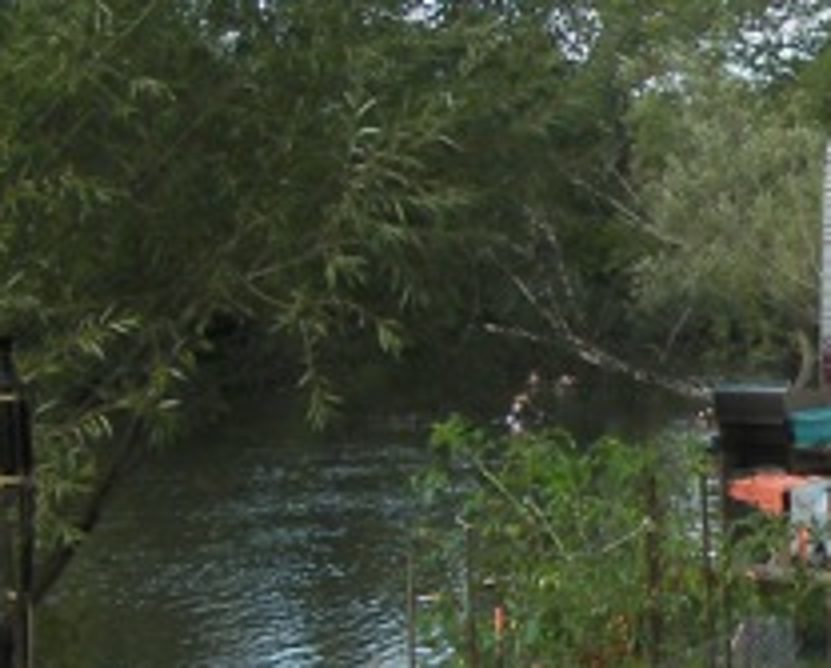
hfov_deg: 15.7
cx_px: 1167
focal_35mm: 114
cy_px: 592
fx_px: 2808
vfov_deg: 13.4
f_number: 3.5
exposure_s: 1/260
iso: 50
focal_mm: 6.3
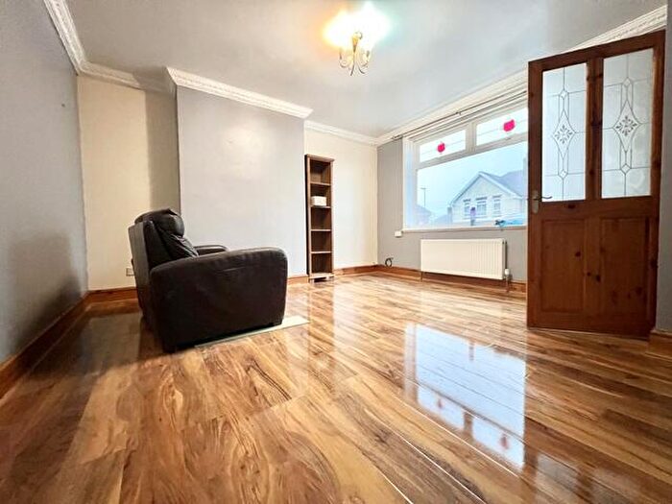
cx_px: 336
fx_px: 252
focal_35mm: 13
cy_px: 252
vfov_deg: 89.9
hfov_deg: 106.2
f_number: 1.8
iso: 800
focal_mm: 1.57
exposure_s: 1/50
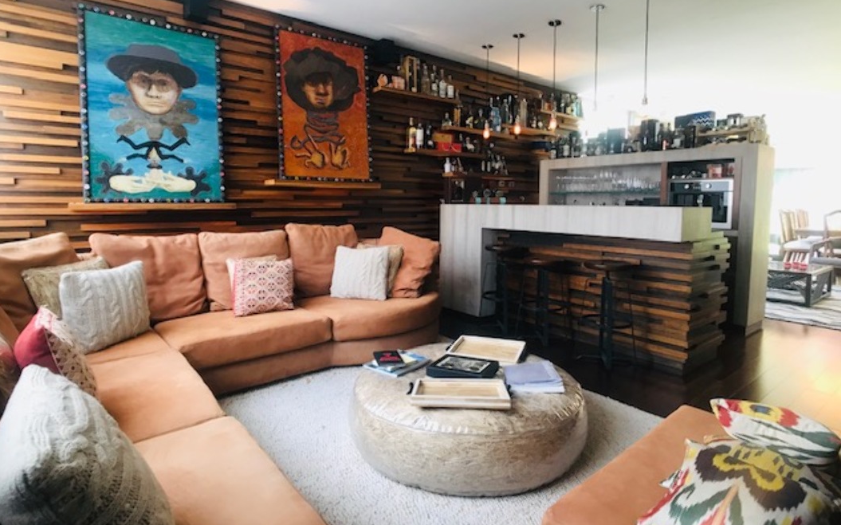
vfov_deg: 41.8
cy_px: 240
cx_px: 417
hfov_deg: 62.9
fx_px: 687
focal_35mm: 30
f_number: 1.8
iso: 40
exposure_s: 1/24
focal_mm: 3.99
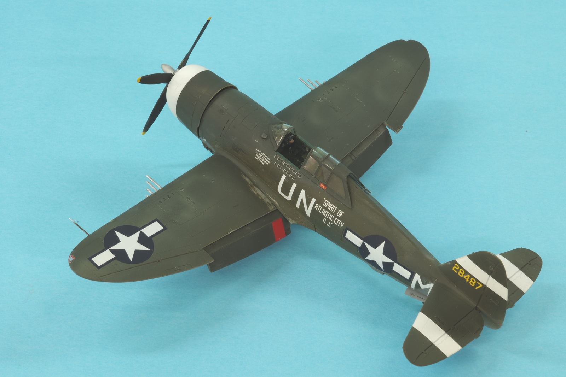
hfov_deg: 19.5
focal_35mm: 105
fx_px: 1651
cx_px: 283
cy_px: 188
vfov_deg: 13.0
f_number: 22
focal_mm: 68
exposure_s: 2
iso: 100
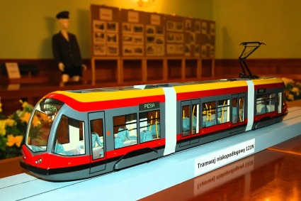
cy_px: 100
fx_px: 338
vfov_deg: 33.0
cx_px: 150
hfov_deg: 47.9
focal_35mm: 40
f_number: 3.8
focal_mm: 27
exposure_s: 1/60
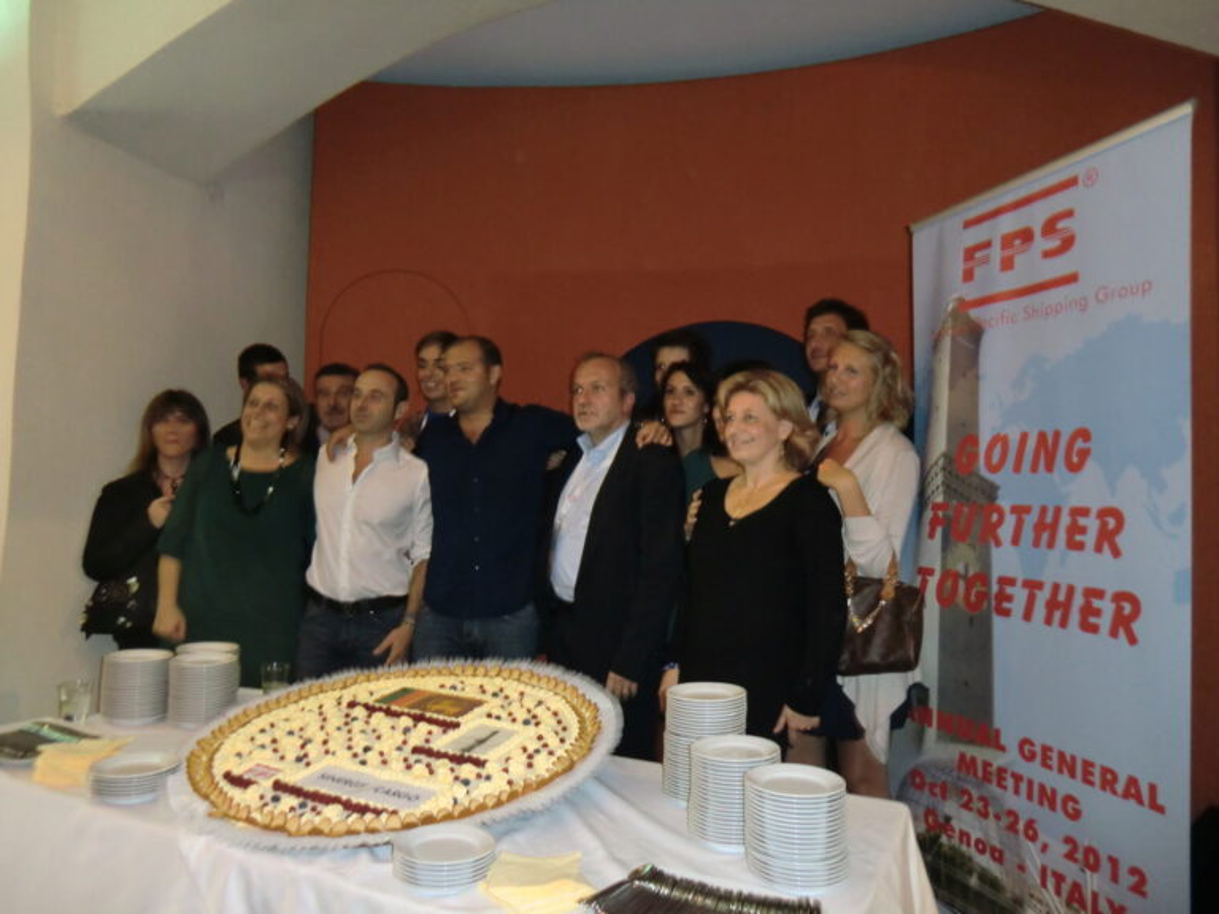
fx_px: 845
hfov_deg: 71.6
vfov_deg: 56.8
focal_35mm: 24
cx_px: 610
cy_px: 457
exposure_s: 1/8
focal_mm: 4.3
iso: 400
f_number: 3.2
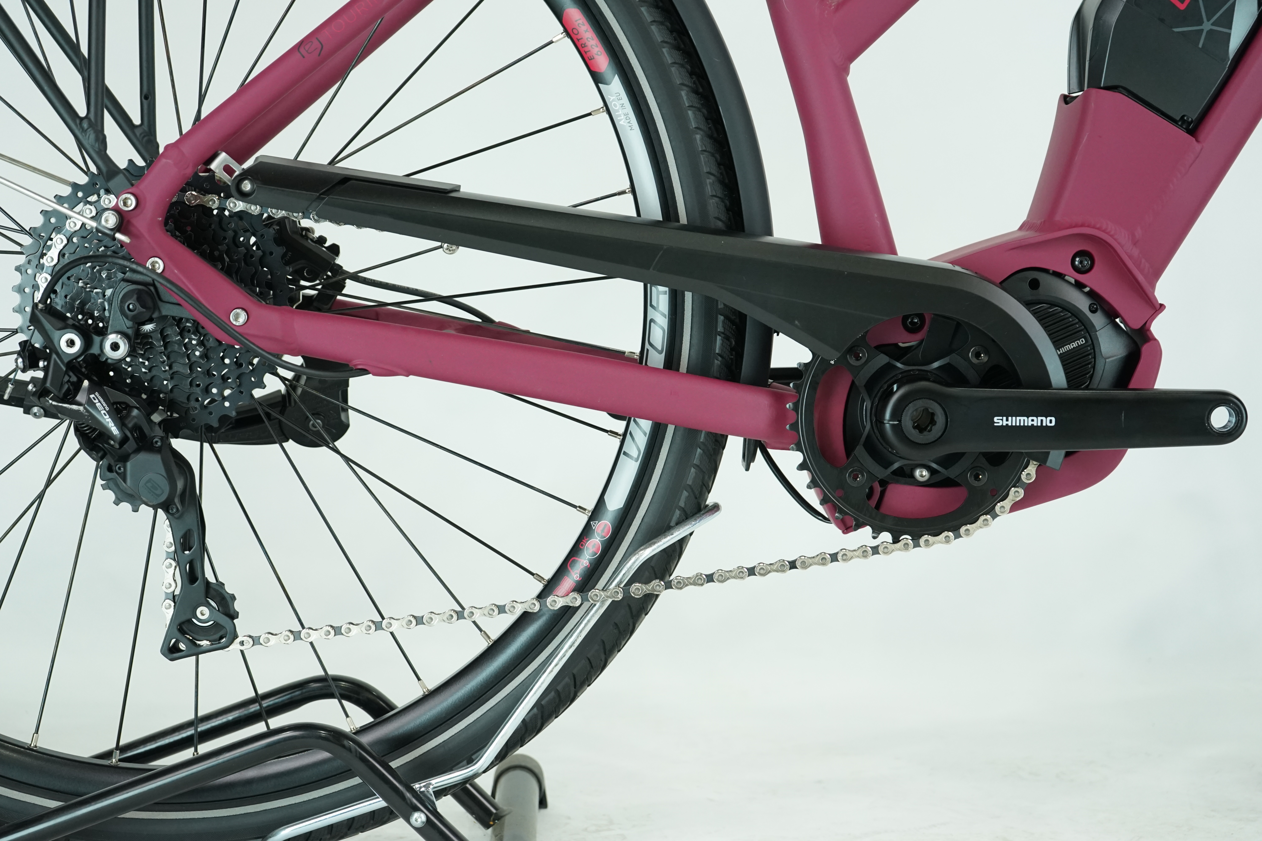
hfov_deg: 31.9
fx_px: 2208
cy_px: 420
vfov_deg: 21.6
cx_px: 631
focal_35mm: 63
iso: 1600
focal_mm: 63
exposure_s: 1/200
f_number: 5.6
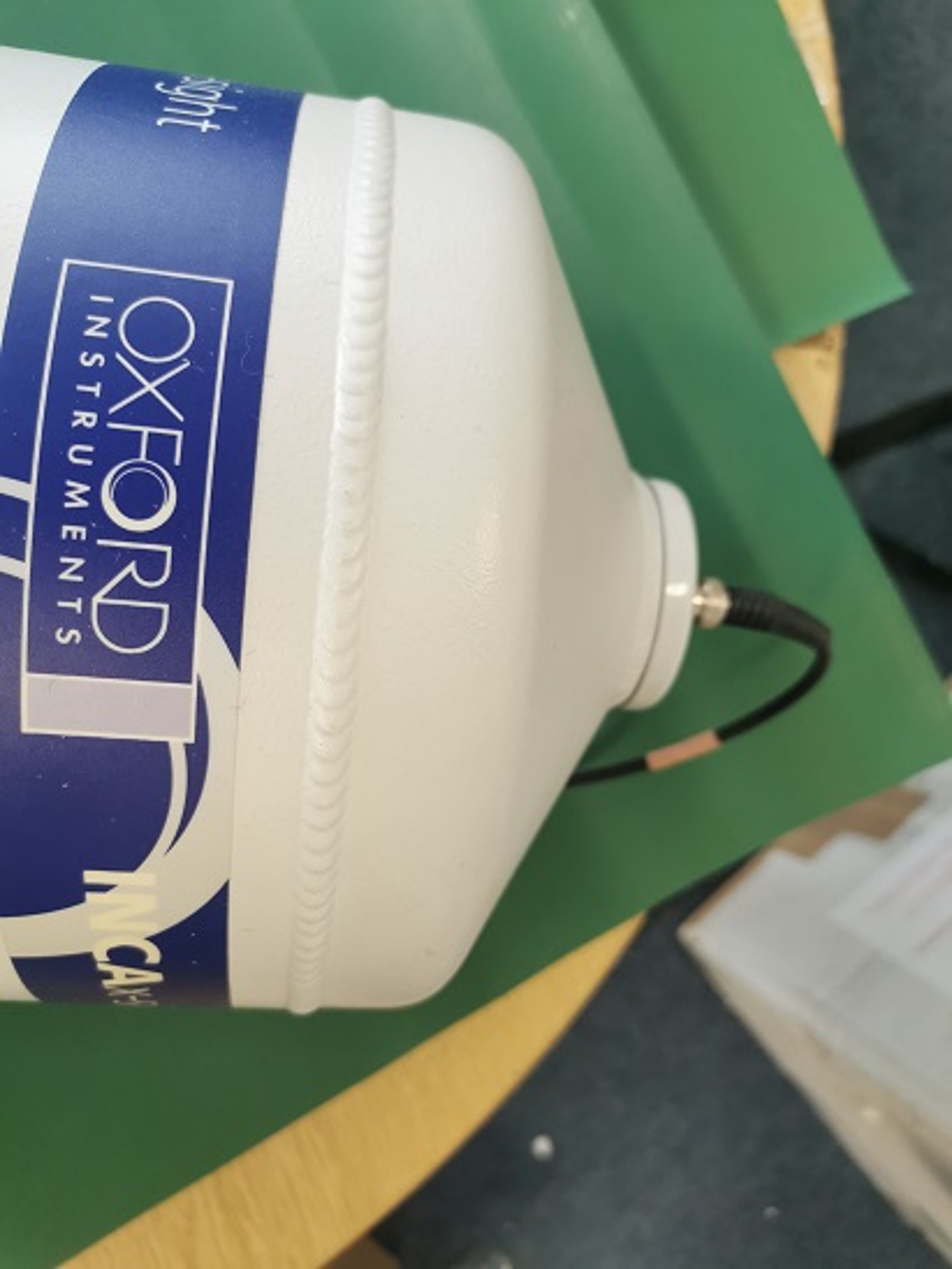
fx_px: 990
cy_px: 634
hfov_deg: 51.4
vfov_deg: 65.3
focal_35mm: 27
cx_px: 476
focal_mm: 5.58
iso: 200
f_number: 1.8
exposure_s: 1/50
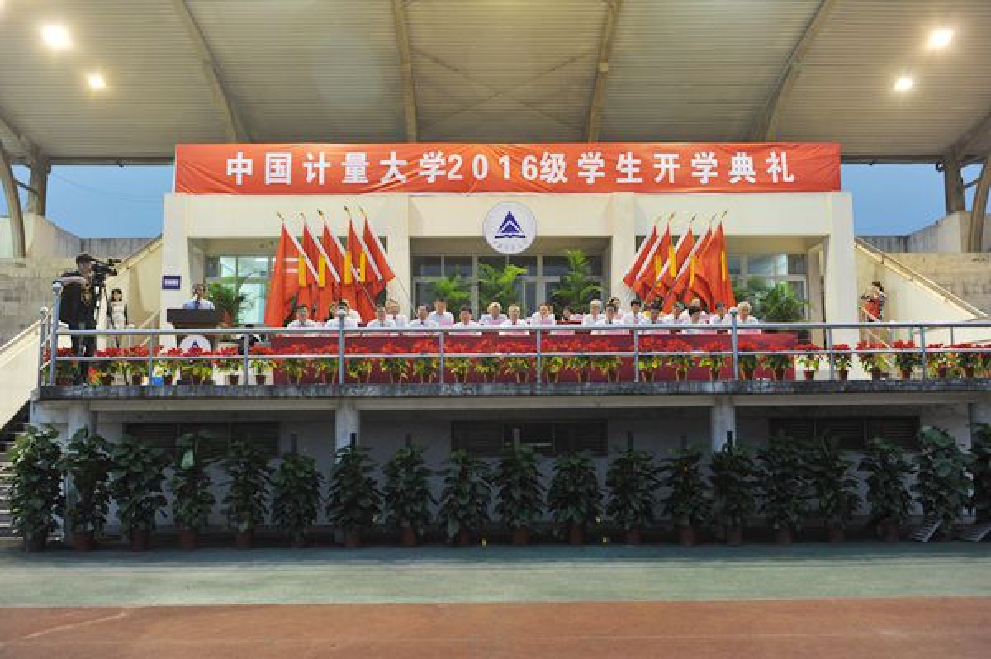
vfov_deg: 41.0
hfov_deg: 58.8
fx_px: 880
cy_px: 330
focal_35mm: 32
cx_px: 496
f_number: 4
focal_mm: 32
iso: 800
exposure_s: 1/60
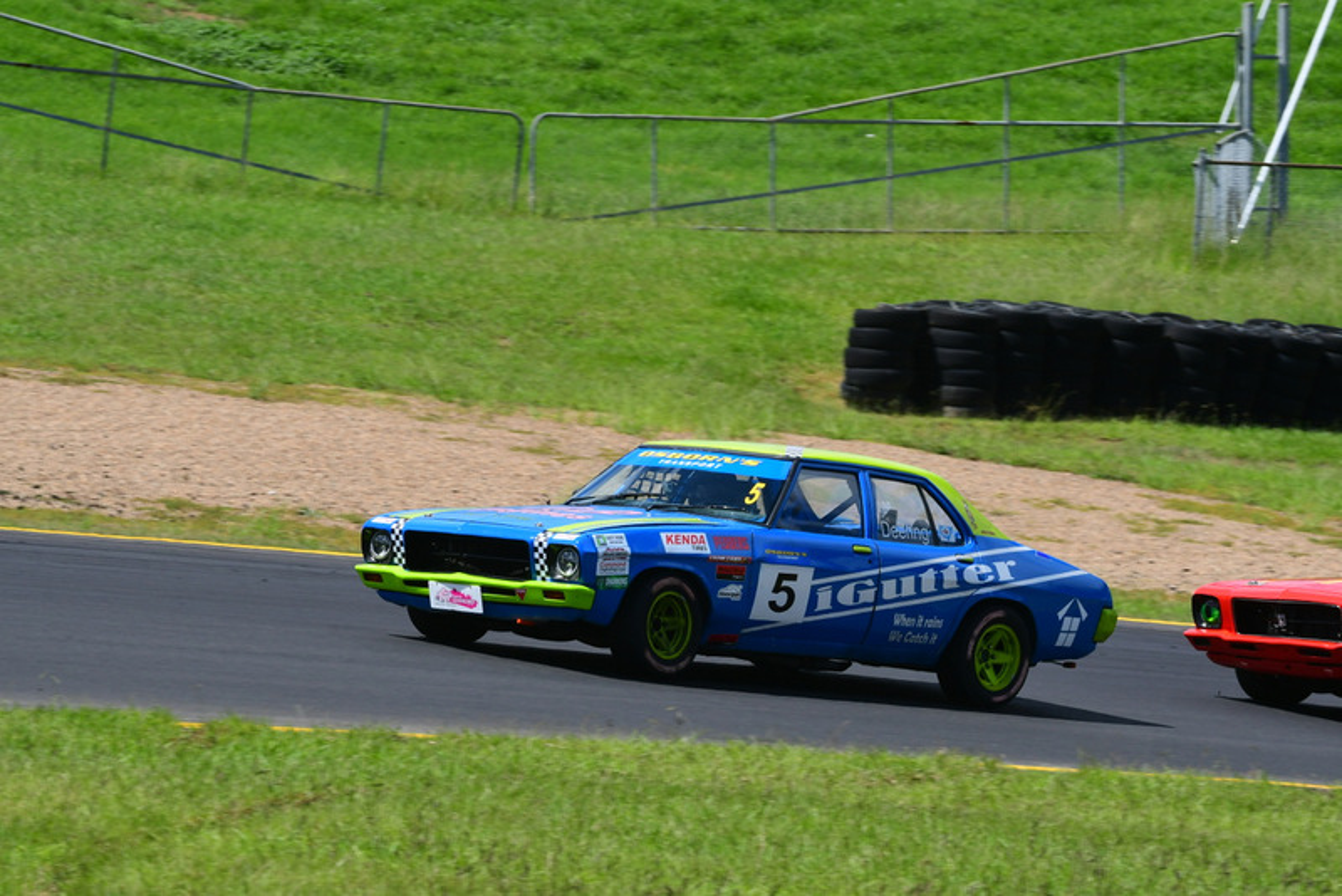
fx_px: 13983
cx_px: 671
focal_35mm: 375
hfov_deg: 5.5
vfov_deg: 3.7
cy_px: 448
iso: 400
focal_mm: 250
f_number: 13
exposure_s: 1/500
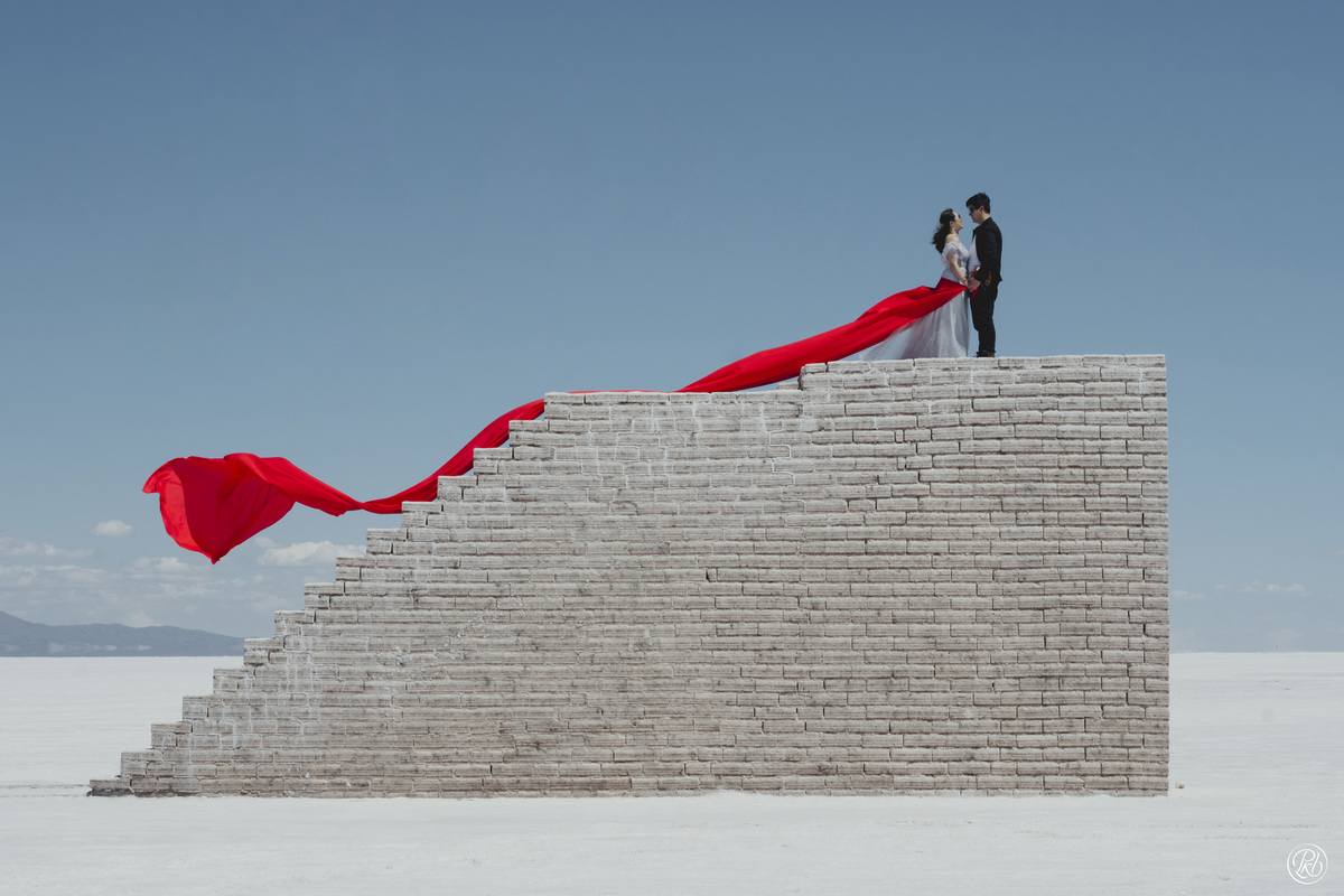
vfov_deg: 16.3
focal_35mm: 84
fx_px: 3136
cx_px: 672
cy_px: 448
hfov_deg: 24.2
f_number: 16
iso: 250
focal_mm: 56
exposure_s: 1/400
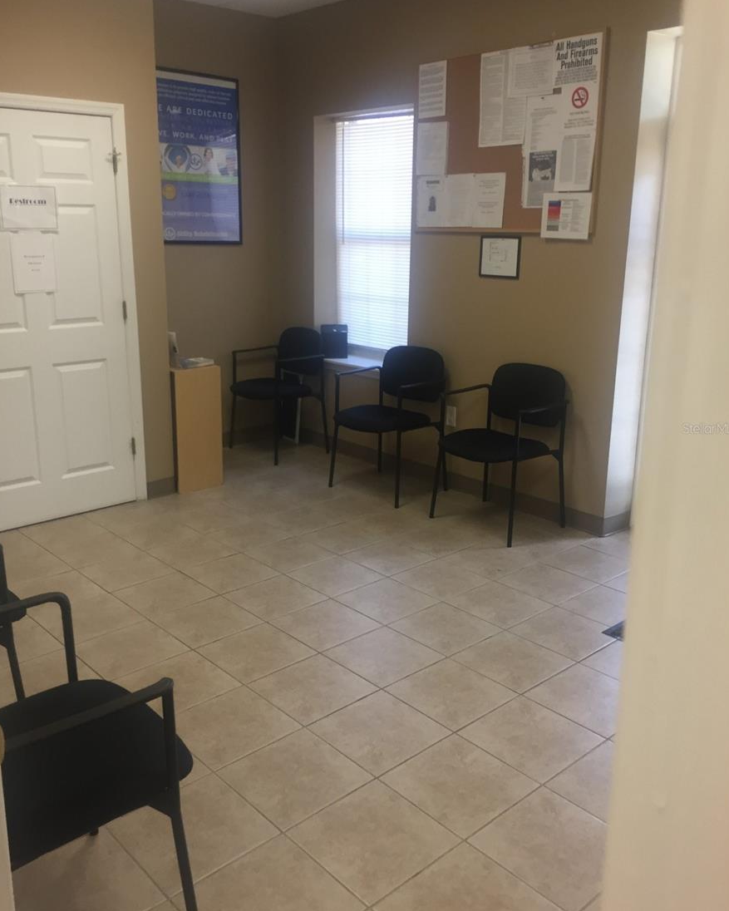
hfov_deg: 47.1
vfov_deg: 57.1
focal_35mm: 31
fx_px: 836
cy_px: 428
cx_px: 367
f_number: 2.2
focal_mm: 4.15
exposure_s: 1/30
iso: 32
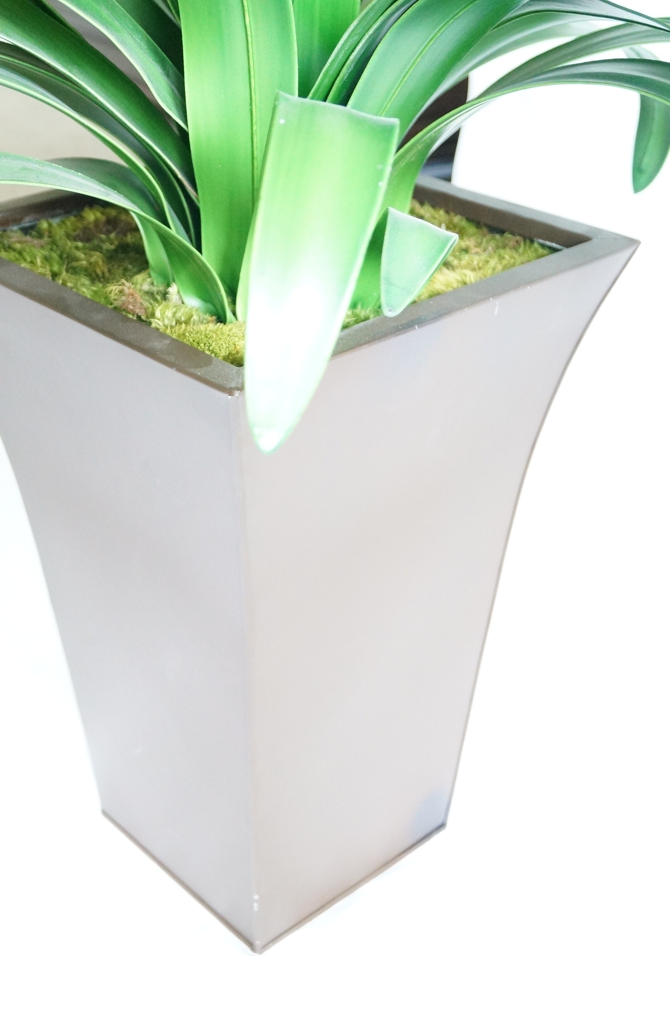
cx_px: 335
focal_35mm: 45
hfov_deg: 29.8
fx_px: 1260
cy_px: 505
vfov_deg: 43.7
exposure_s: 1/60
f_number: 4.5
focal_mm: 30
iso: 3200
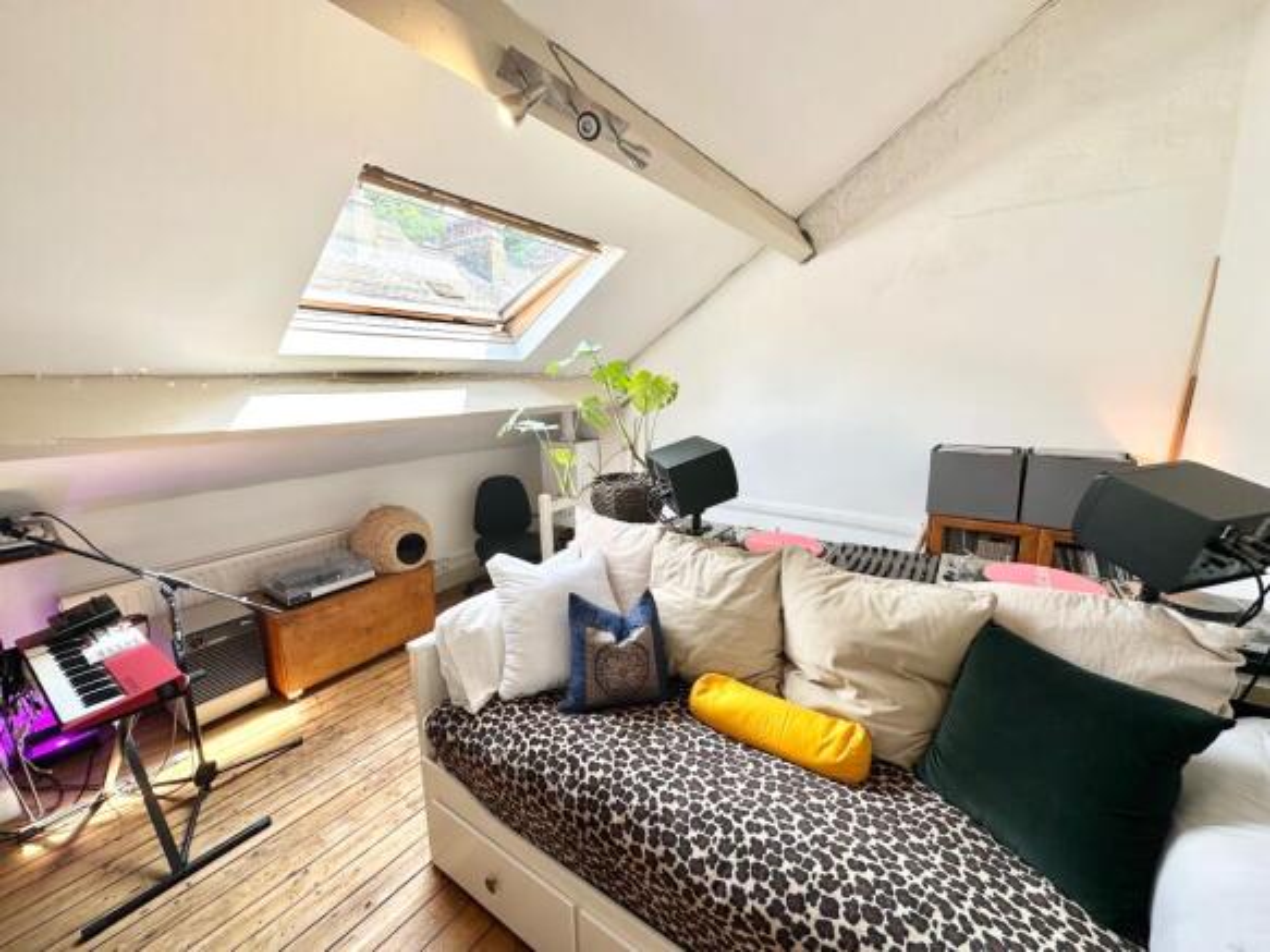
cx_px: 635
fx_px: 514
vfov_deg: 85.7
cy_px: 476
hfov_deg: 102.1
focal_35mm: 14
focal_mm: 2.22
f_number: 2.2
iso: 40
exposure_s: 1/148
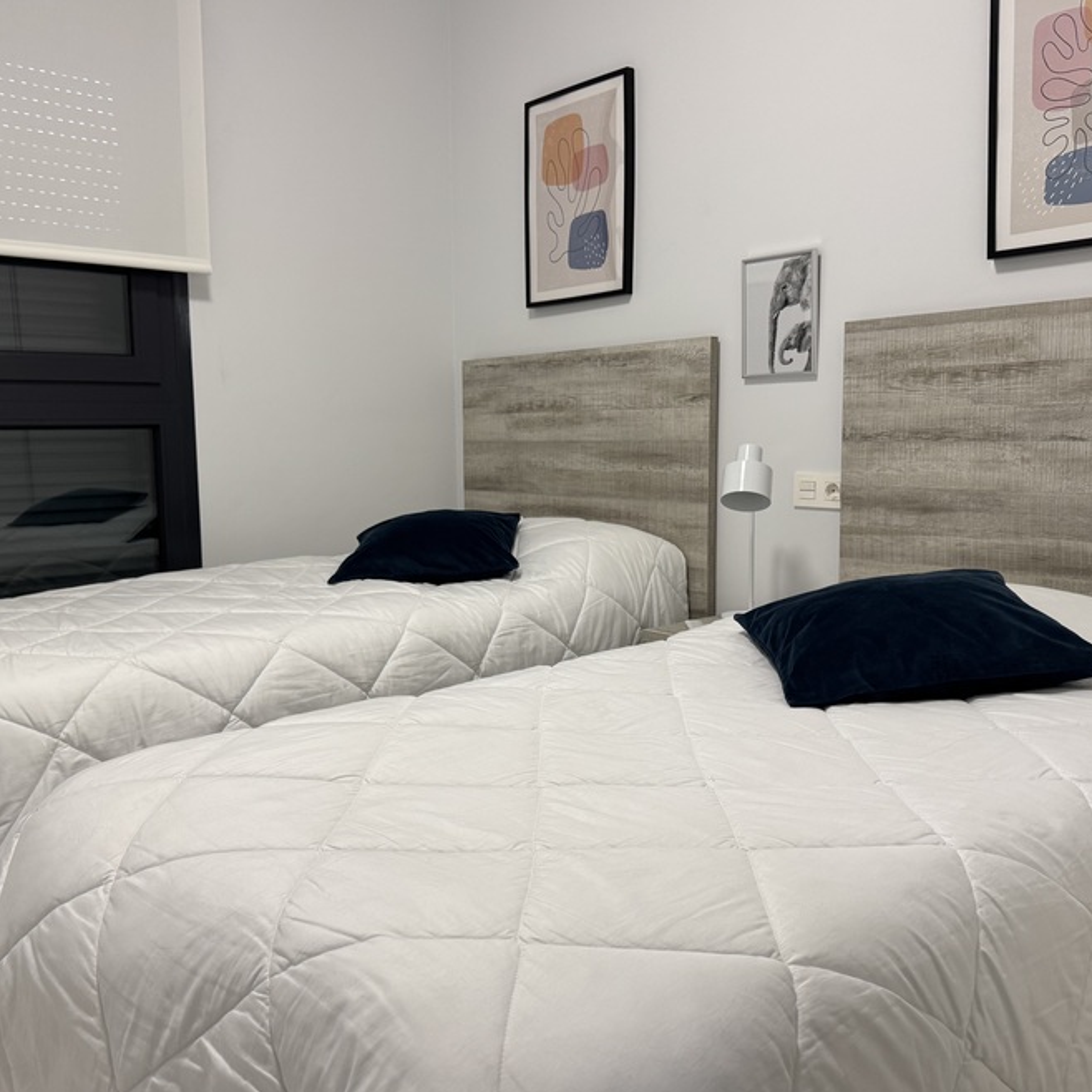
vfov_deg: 55.6
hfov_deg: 55.5
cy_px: 547
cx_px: 495
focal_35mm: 29
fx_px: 1035
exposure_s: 1/100
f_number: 1.78
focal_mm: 6.76
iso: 200
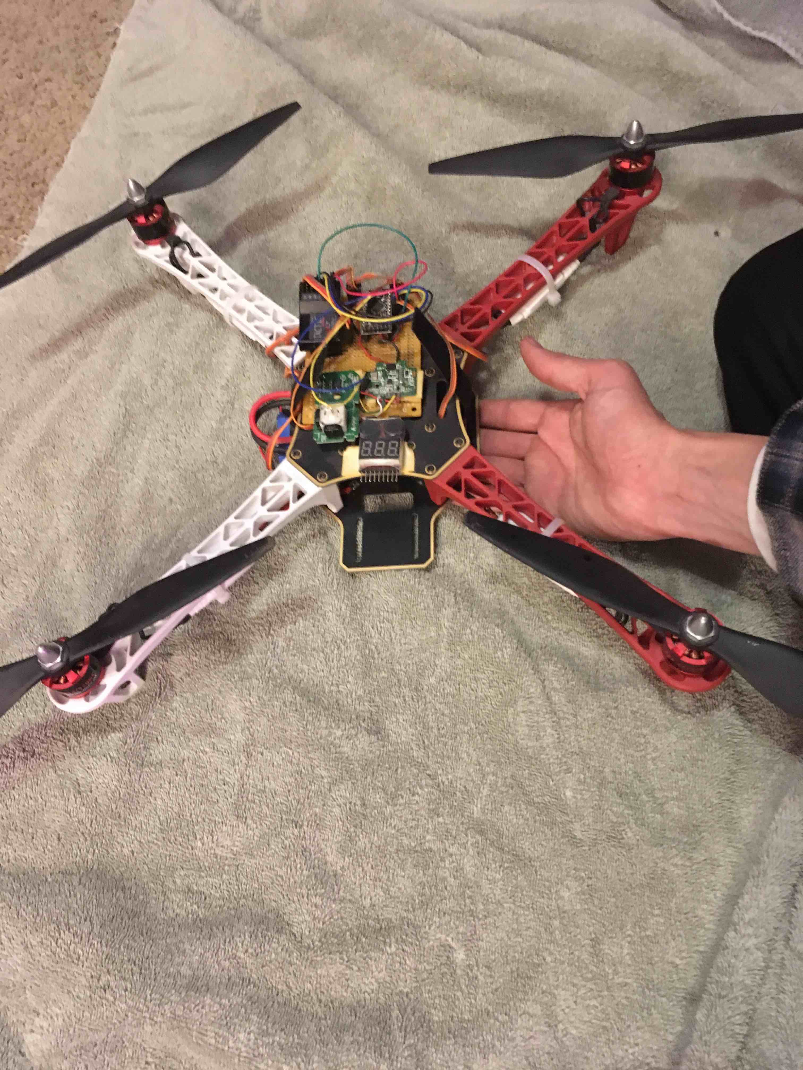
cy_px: 535
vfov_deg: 61.7
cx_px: 402
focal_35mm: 29
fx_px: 897
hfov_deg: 48.2
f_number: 2.2
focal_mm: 4.15
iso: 400
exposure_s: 1/15
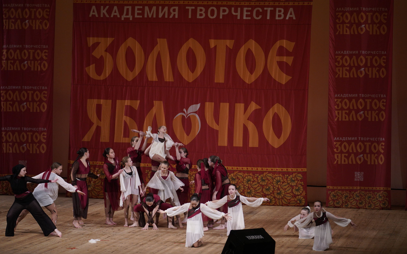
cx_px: 203
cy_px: 131
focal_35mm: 123
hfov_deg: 17.0
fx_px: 1364
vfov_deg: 10.7
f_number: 3.2
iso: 1250
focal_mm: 120
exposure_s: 1/400
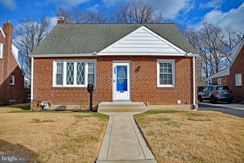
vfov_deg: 47.9
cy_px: 82
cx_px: 122
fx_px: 183
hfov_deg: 67.4
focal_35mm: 27
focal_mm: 18
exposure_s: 1/2500
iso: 100
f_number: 3.5
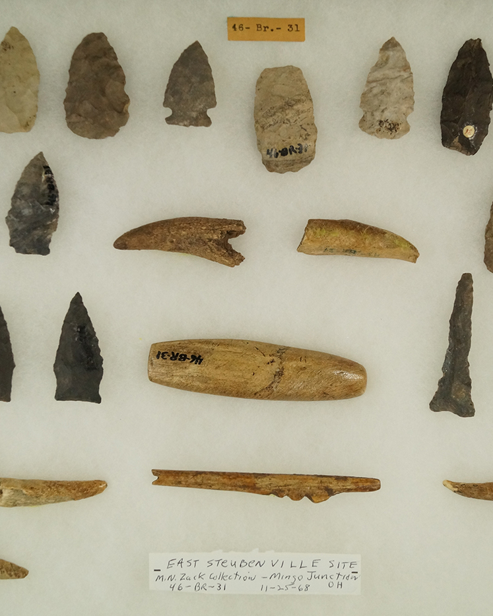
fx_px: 857
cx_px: 266
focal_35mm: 47
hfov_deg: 32.1
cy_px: 310
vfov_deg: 39.5
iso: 1600
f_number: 7.1
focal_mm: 22
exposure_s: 1/200
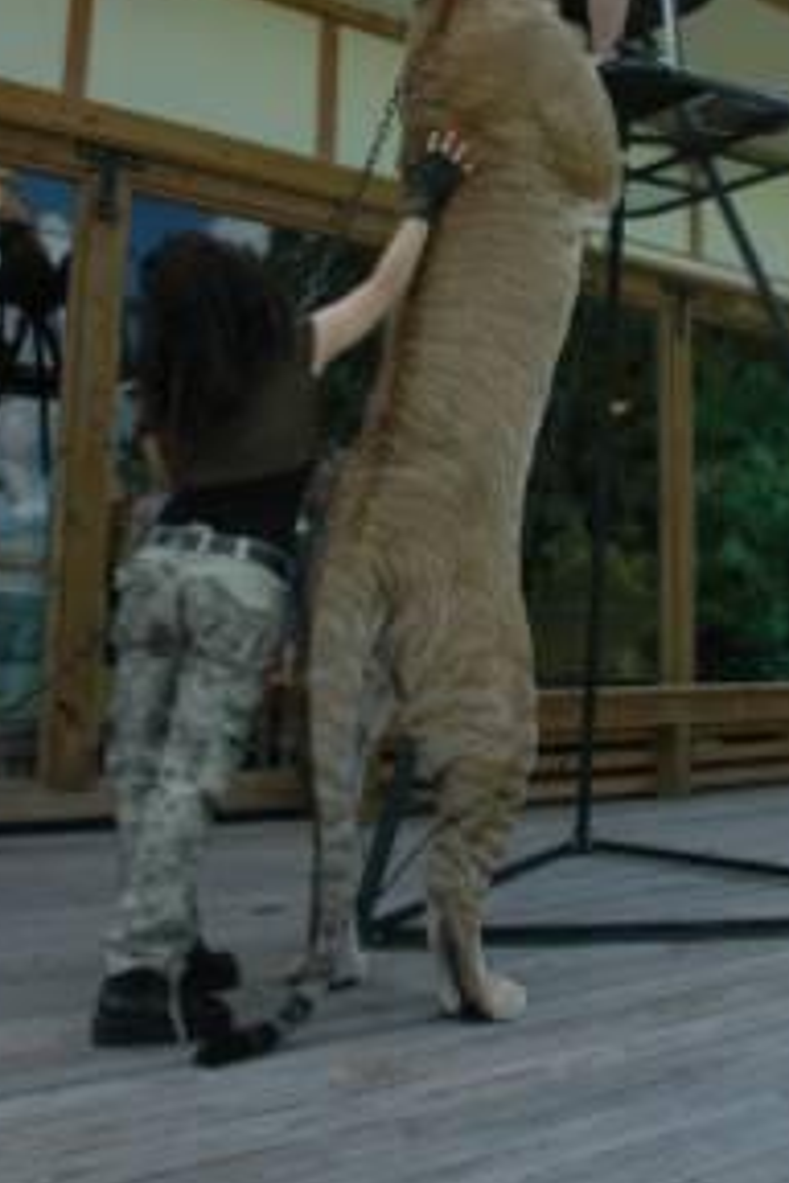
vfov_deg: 45.4
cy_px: 361
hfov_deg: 31.8
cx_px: 481
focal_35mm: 42
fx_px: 1381
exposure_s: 1/160
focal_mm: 18
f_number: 9
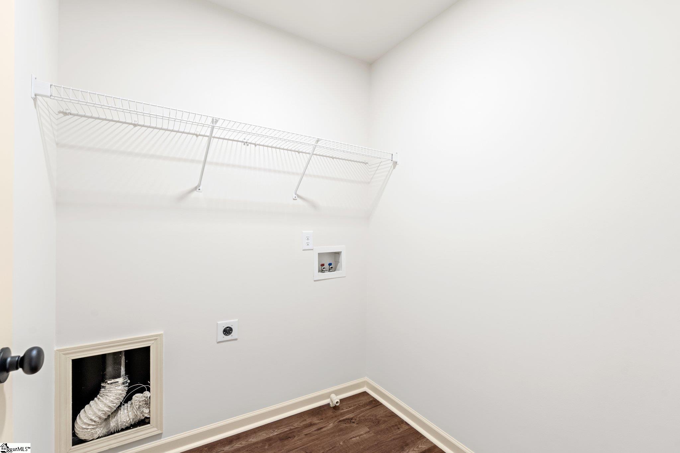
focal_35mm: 16
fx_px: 312
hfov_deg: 95.0
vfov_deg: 72.0
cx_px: 340
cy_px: 226
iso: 250
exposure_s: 1/1.25
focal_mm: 16.5
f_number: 9
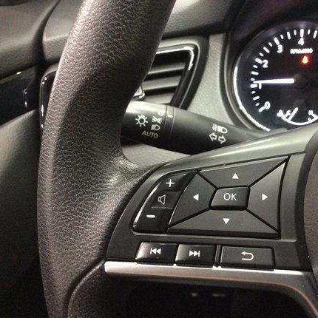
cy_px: 160
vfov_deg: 40.0
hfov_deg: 39.5
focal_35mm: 42
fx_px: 437
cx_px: 217
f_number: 2.4
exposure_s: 1/20
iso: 250
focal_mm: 3.3
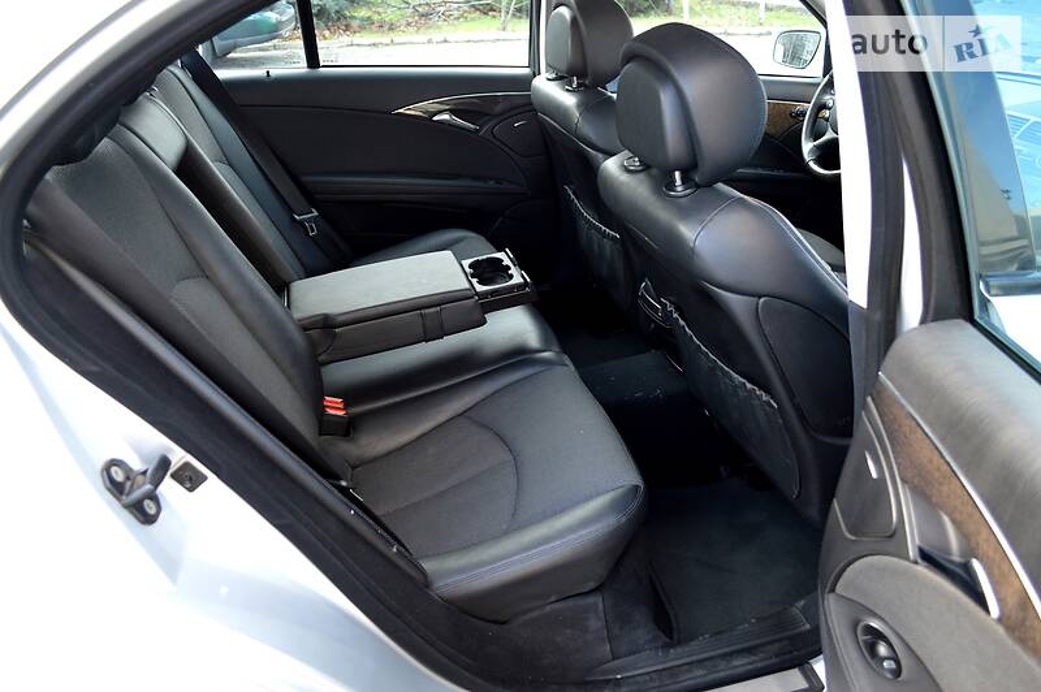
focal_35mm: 27
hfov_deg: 67.4
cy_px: 346
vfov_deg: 47.9
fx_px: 780
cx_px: 520
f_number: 4
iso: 400
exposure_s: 1/60
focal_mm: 18
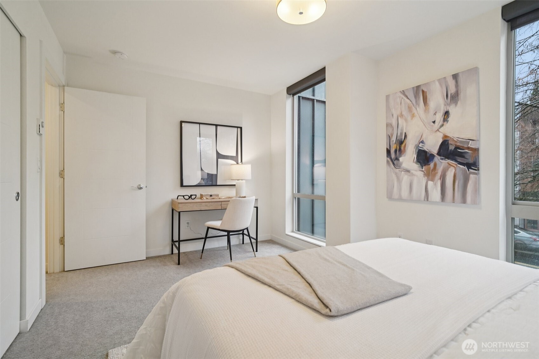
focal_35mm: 16
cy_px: 180
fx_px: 240
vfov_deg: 73.7
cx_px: 270
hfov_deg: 96.7
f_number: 8
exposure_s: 1/40
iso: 1600
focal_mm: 16
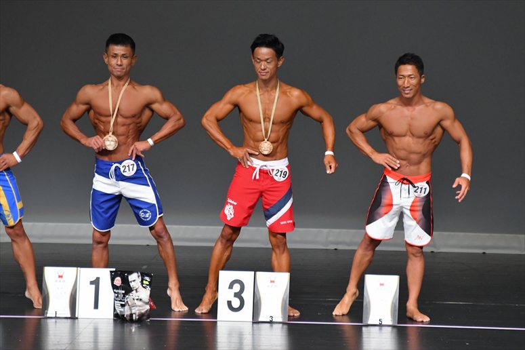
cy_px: 175
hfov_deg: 5.5
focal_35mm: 375
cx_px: 262
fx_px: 5466
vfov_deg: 3.7
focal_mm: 250
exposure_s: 1/400
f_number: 5.6
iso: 5000
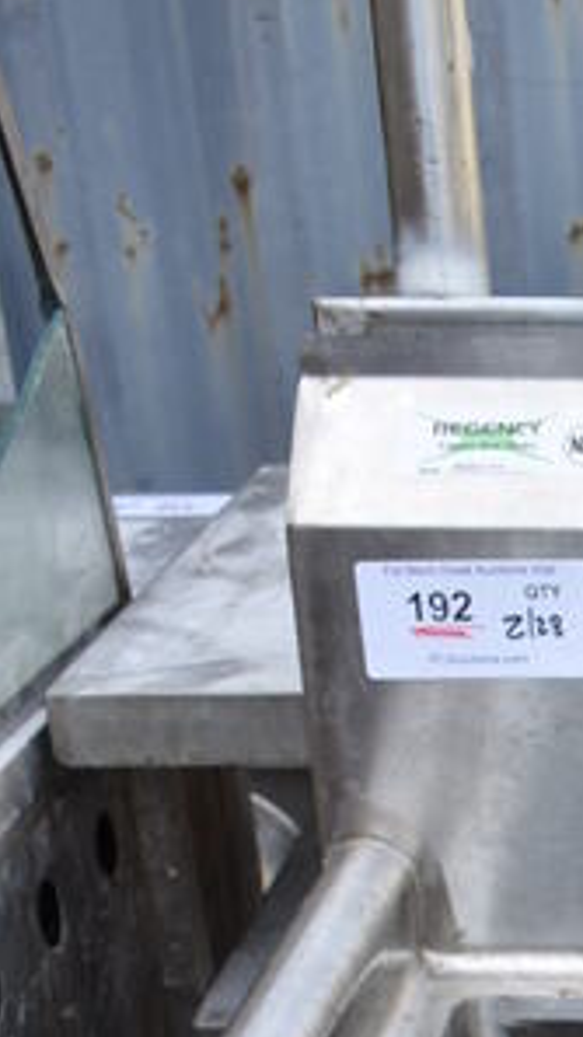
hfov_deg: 13.0
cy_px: 1475
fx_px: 2392
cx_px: 922
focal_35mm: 87
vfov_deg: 21.3
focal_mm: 18
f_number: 5.6
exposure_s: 1/160
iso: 200
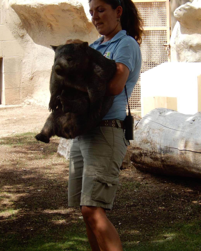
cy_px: 115
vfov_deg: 10.9
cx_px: 107
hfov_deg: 8.7
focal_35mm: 177
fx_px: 1316
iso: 125
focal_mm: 26.4
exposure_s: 1/125
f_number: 5.6
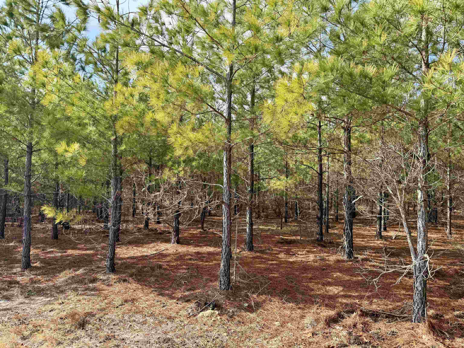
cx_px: 232
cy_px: 174
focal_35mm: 24
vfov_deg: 56.8
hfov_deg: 71.6
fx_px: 322
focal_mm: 6.76
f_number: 1.78
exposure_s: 1/1230
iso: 80
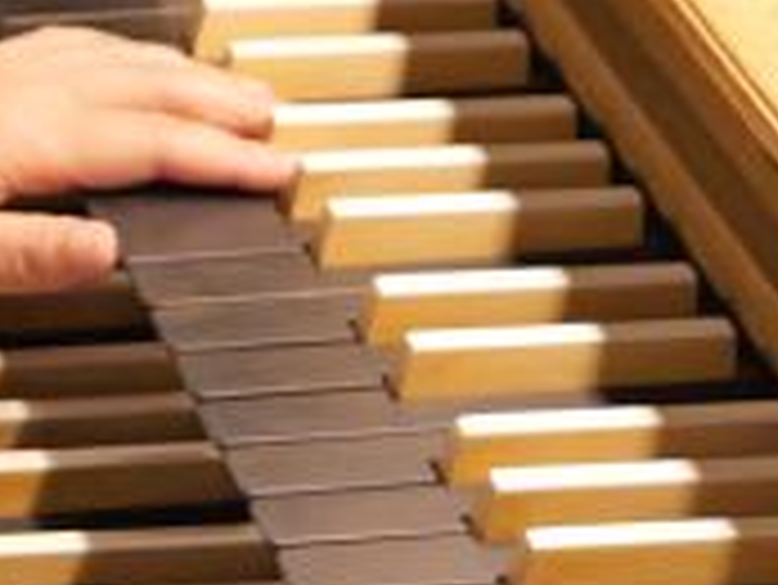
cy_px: -547
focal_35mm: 277
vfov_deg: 5.3
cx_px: -499
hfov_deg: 7.0
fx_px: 6230
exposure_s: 1/60
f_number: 3.5
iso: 3200
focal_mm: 24
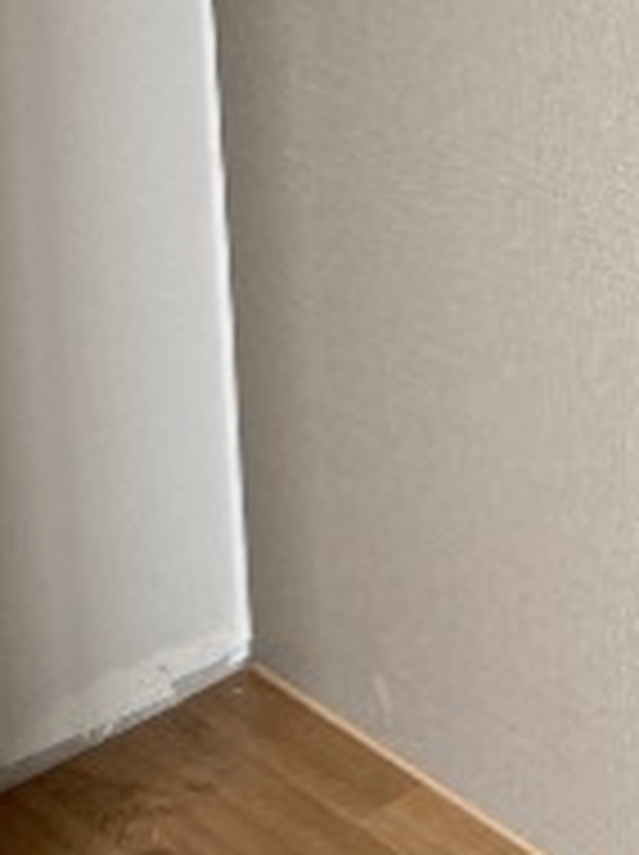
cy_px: -936
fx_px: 3380
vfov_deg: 12.4
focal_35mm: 137
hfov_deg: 10.1
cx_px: 1215
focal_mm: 4.2
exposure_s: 1/147
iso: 32
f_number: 1.6
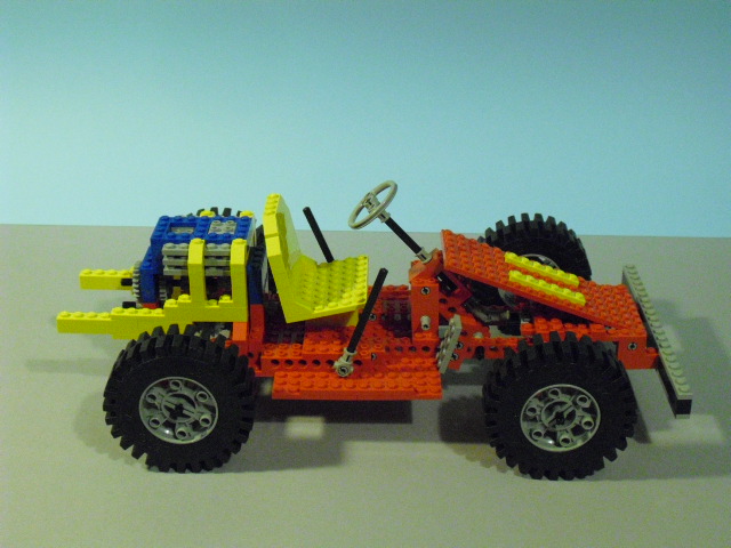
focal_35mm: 53
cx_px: 366
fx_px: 1119
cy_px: 274
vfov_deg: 27.5
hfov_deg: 36.2
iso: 800
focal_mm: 9.4
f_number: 3.8
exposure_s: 1/30
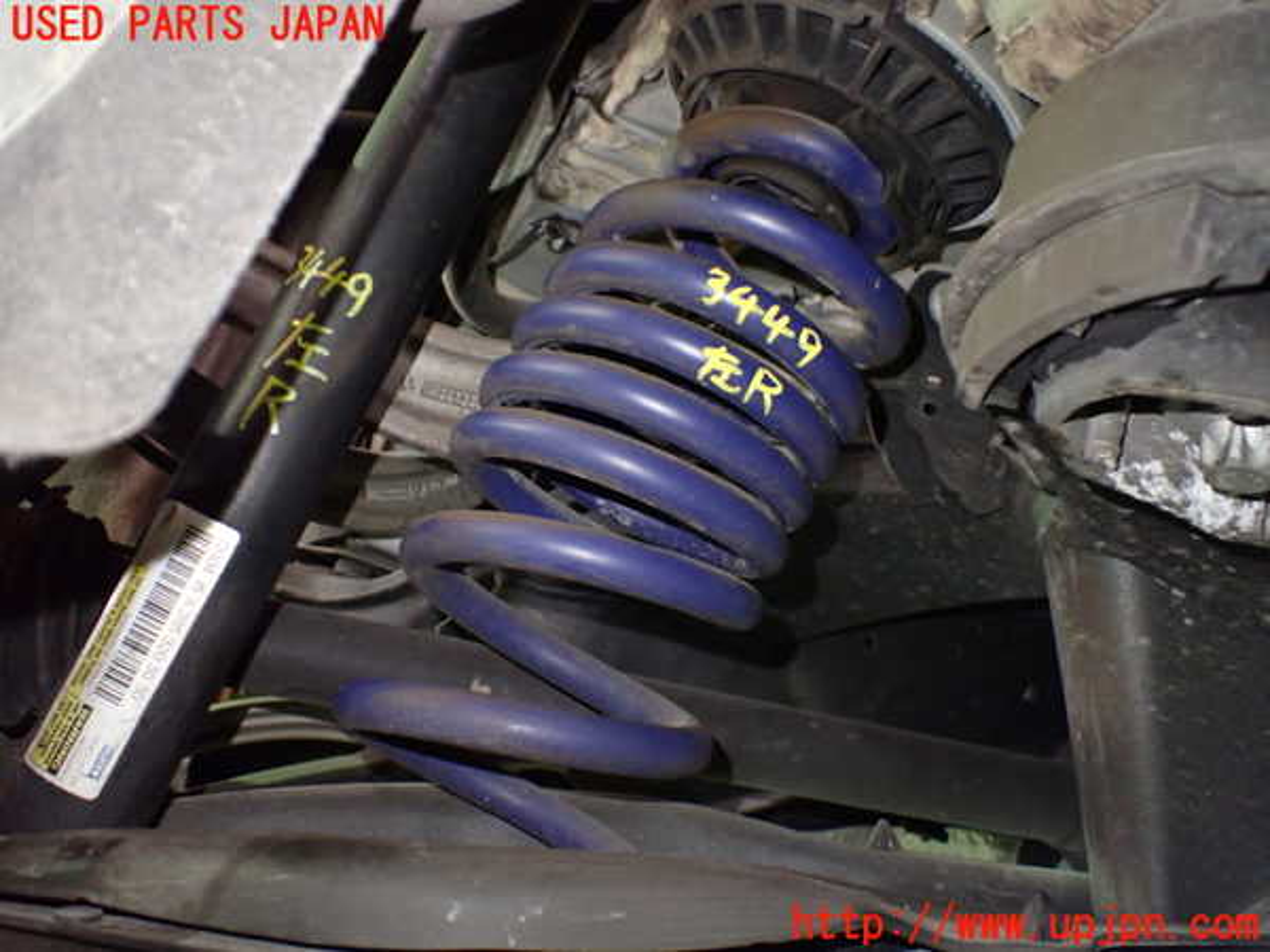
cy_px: 476
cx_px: 635
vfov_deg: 46.8
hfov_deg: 60.0
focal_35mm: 30
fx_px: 1101
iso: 1000
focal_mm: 5.4
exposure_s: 1/30
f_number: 2.3
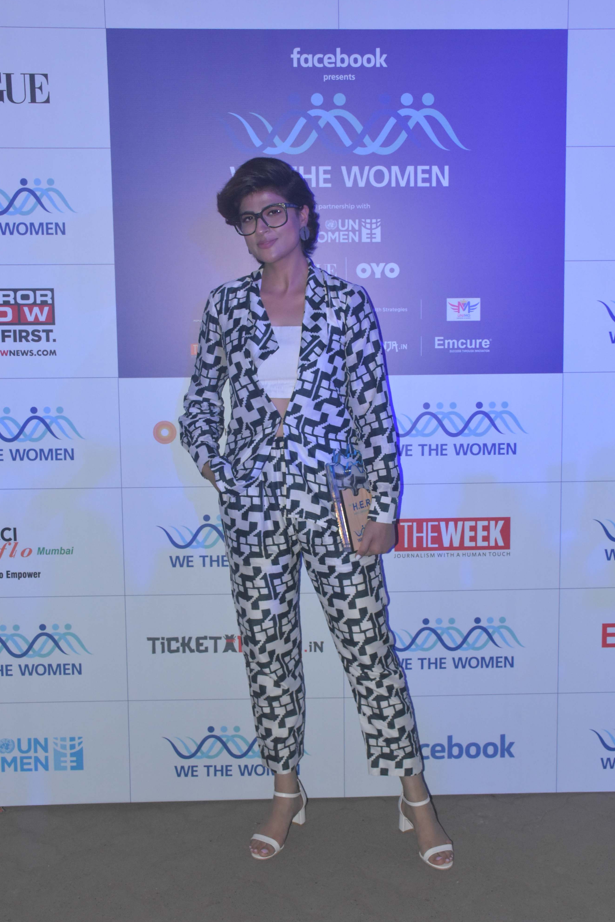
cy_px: 421
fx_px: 1050
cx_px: 346
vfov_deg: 47.3
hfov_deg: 32.6
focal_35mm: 41
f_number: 6.3
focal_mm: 24
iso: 2500
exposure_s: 1/60
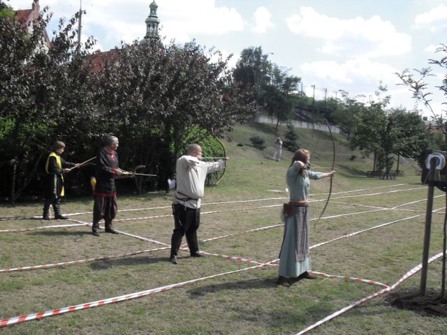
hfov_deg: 49.0
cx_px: 224
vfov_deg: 37.7
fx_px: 491
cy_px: 168
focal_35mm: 38
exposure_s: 1/125
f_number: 8.3
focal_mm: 6.3
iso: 80
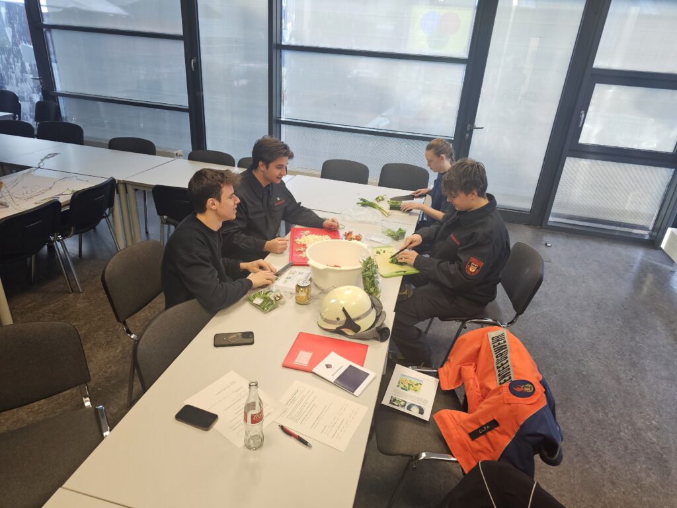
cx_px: 338
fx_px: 450
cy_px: 254
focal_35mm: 23
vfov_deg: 58.9
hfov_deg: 73.9
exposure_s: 1/100
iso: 160
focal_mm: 6.3
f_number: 1.7
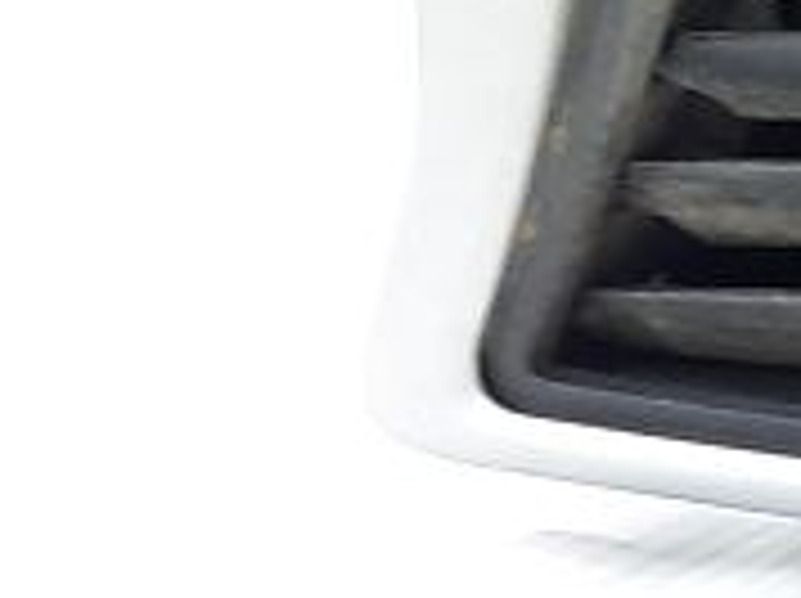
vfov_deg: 8.7
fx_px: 3905
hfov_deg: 9.4
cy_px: 490
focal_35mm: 169
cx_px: 2372
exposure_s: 1/50
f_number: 2
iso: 200
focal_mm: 4.6
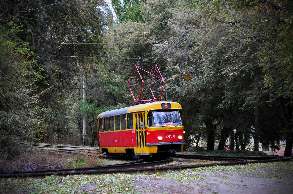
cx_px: 146
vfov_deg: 16.5
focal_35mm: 82
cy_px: 97
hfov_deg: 24.6
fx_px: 671
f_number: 5.6
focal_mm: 55
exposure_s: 1/125
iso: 800
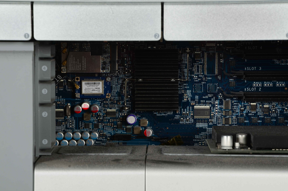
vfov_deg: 8.7
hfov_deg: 13.1
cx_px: 144
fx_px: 1257
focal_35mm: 158
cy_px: 96
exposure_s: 1/160
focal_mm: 105
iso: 200
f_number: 14
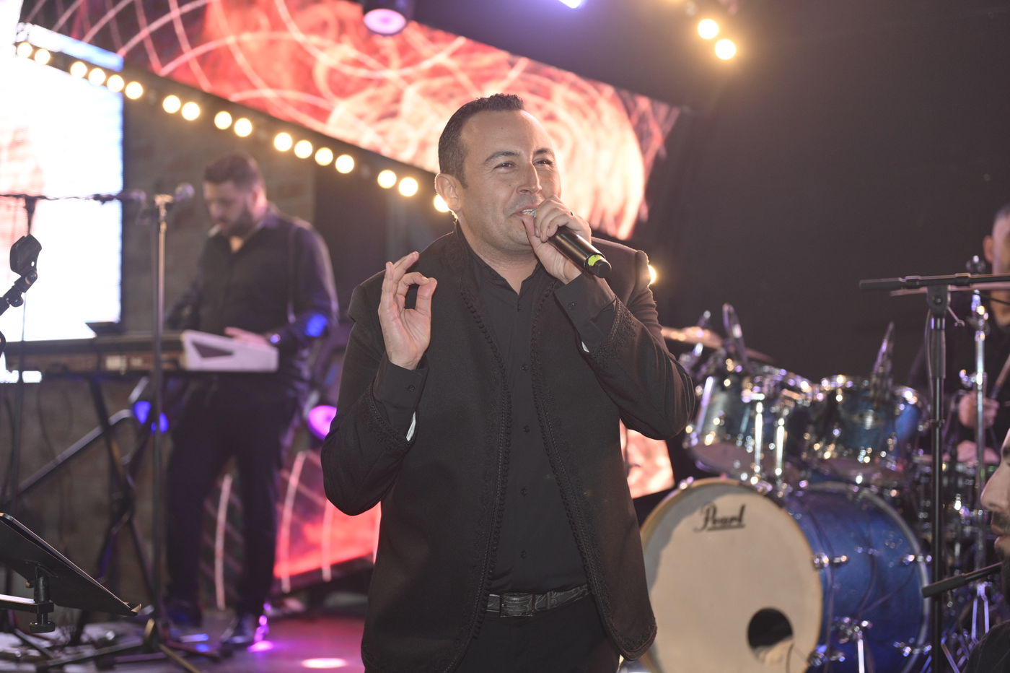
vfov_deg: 19.4
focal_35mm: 70
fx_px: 1963
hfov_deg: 28.9
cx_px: 505
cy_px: 336
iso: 1000
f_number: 2.8
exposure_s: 1/200
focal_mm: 70
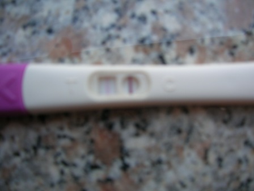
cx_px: 127
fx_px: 249
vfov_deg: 41.8
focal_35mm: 34
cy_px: 96
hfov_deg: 54.0
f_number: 2.9
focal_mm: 5.7
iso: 50
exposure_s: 1/22.4
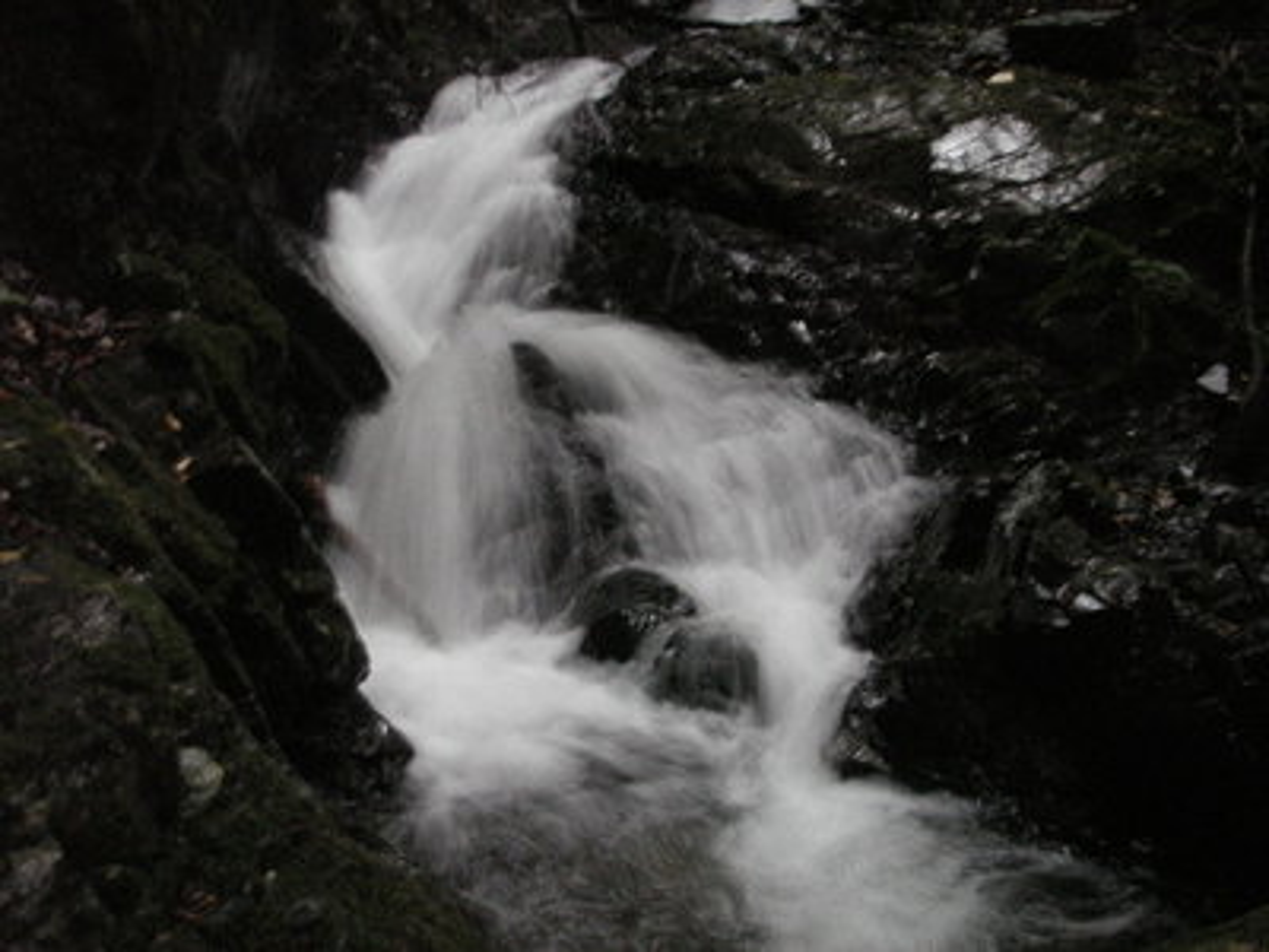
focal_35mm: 38
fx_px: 1393
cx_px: 634
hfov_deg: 49.0
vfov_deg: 37.7
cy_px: 476
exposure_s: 1/4
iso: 200
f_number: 3.3
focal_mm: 6.3
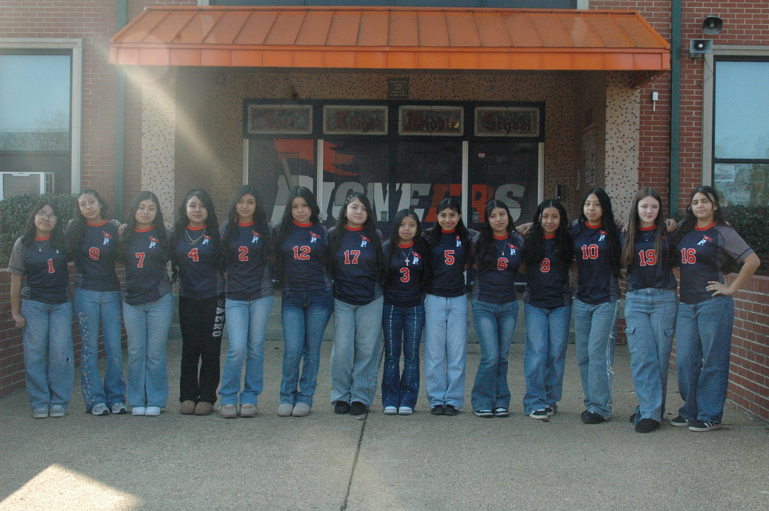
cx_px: 384
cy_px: 256
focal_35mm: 48
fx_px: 1024
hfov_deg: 41.1
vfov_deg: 28.0
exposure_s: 1/400
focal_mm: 32
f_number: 11
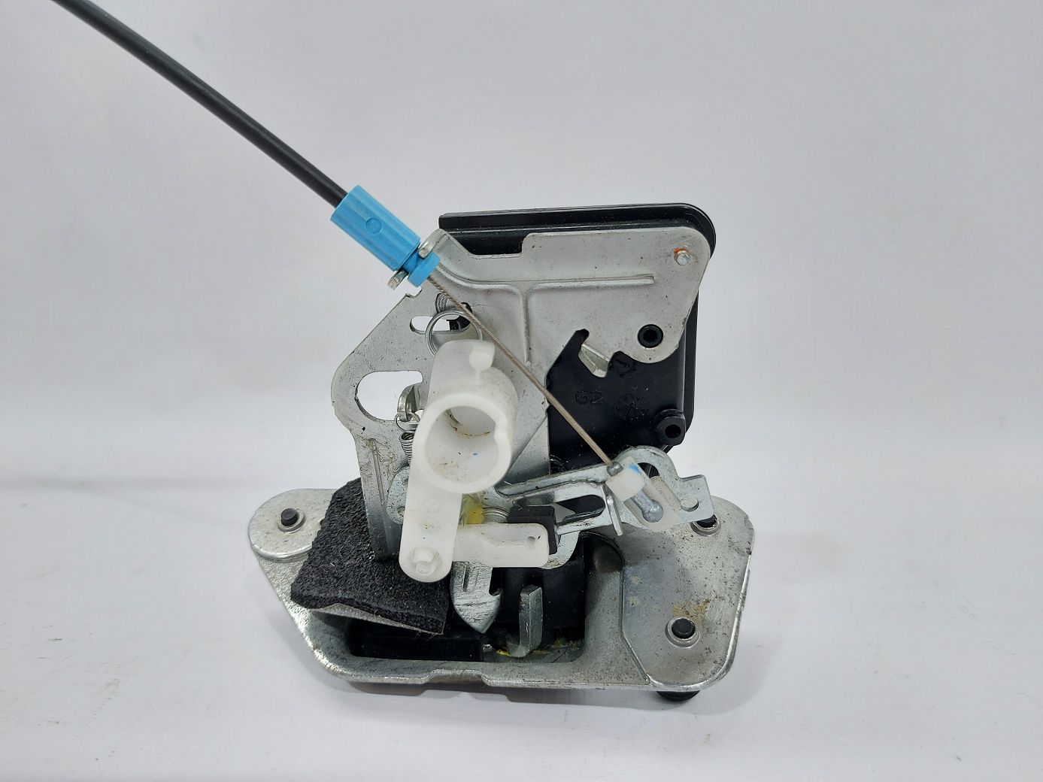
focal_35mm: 24
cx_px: 522
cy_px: 391
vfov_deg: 56.8
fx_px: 723
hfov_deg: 71.6
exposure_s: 1/50
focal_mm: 5.23
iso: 64
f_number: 1.8
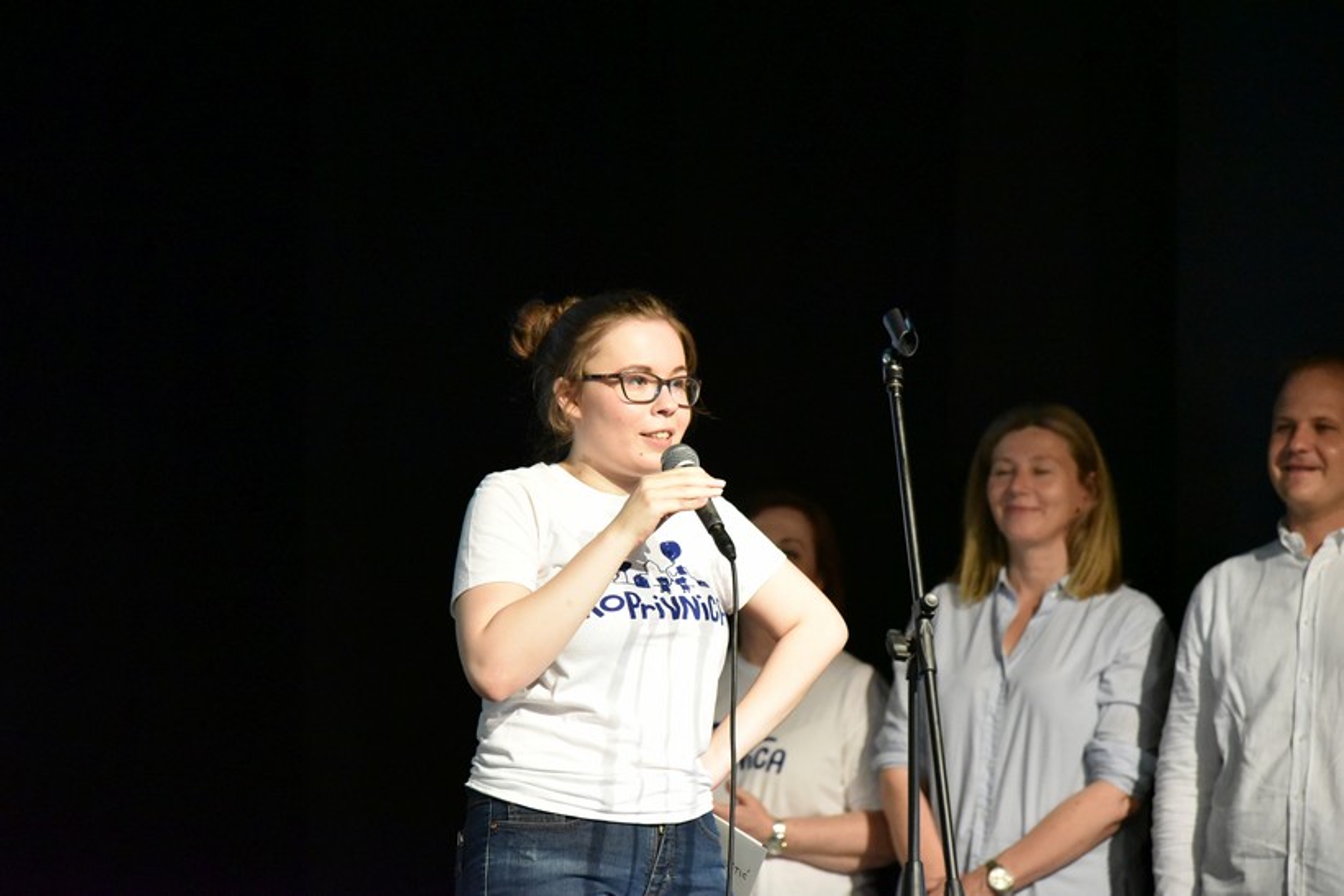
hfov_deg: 17.1
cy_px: 448
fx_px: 4480
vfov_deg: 11.4
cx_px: 672
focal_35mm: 120
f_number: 4
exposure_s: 1/400
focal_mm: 120
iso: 12800
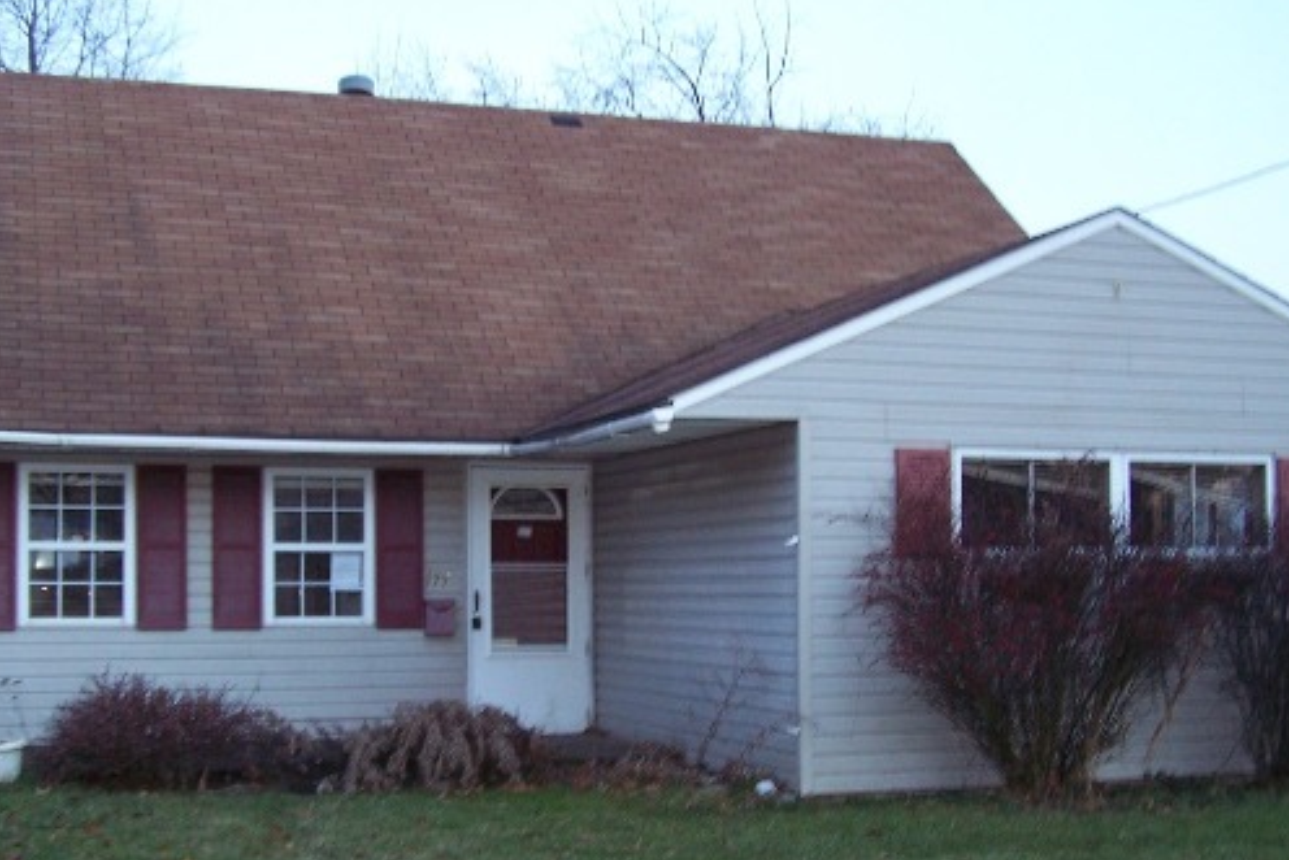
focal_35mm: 51
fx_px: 1827
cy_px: 512
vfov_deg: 26.5
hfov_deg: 38.9
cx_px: 613
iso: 160
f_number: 2.8
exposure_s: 1/20
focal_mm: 6.3
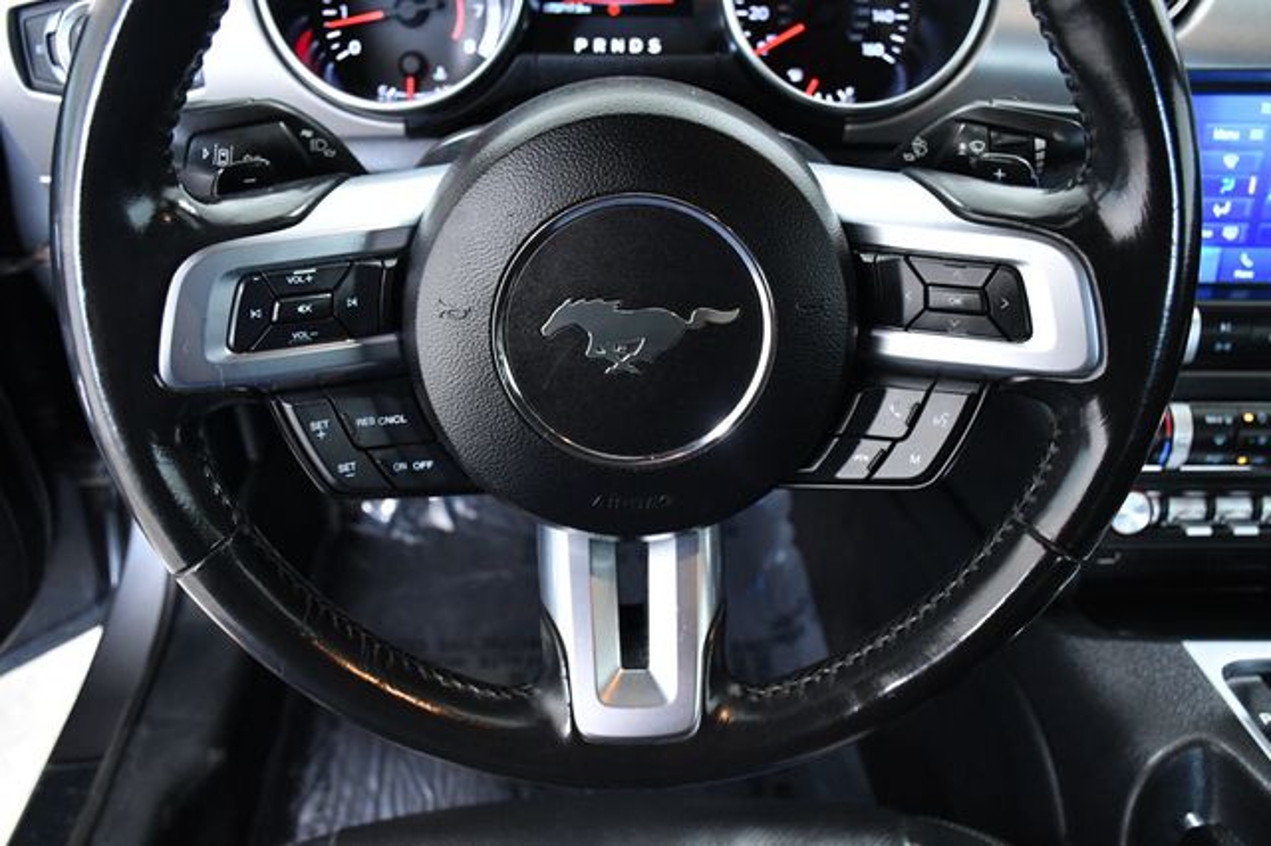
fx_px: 1164
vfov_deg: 39.9
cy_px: 423
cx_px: 636
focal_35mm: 33
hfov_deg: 57.2
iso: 2500
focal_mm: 22
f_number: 5
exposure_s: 1/100
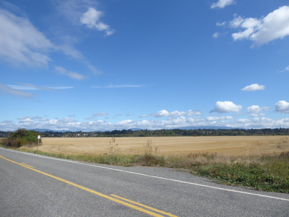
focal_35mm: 24
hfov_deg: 71.6
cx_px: 144
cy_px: 108
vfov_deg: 56.8
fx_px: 200
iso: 80
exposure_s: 1/1000
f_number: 3.3
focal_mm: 4.3
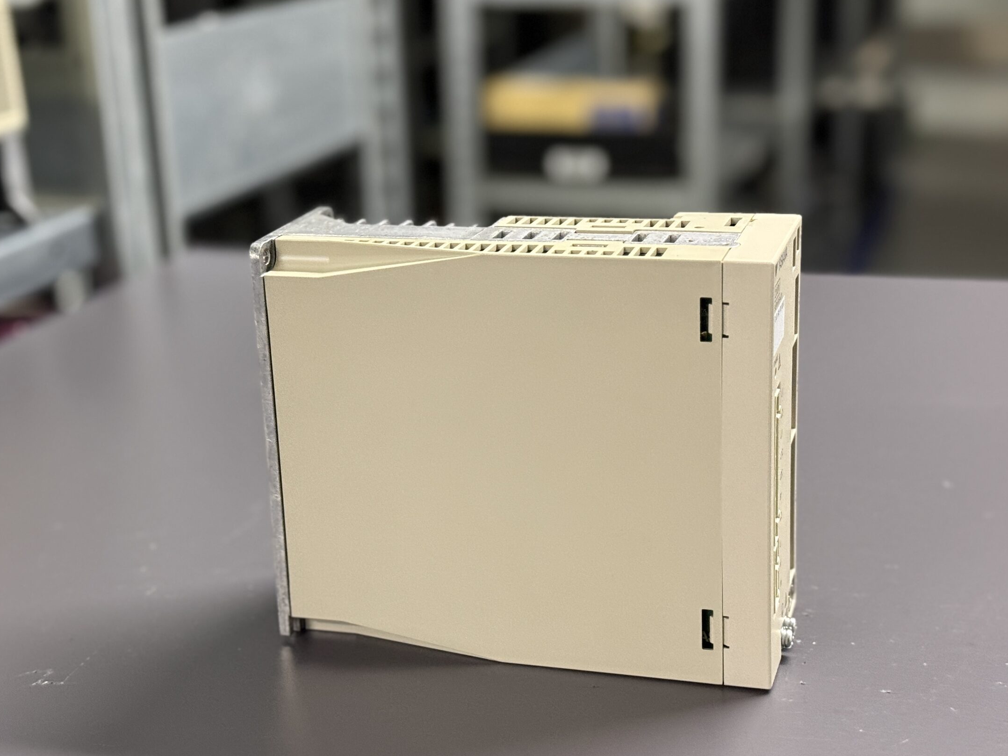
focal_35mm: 57
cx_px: 482
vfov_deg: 25.7
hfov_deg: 33.8
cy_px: 371
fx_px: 1660
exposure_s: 1/33
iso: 320
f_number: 1.78
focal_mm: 6.76
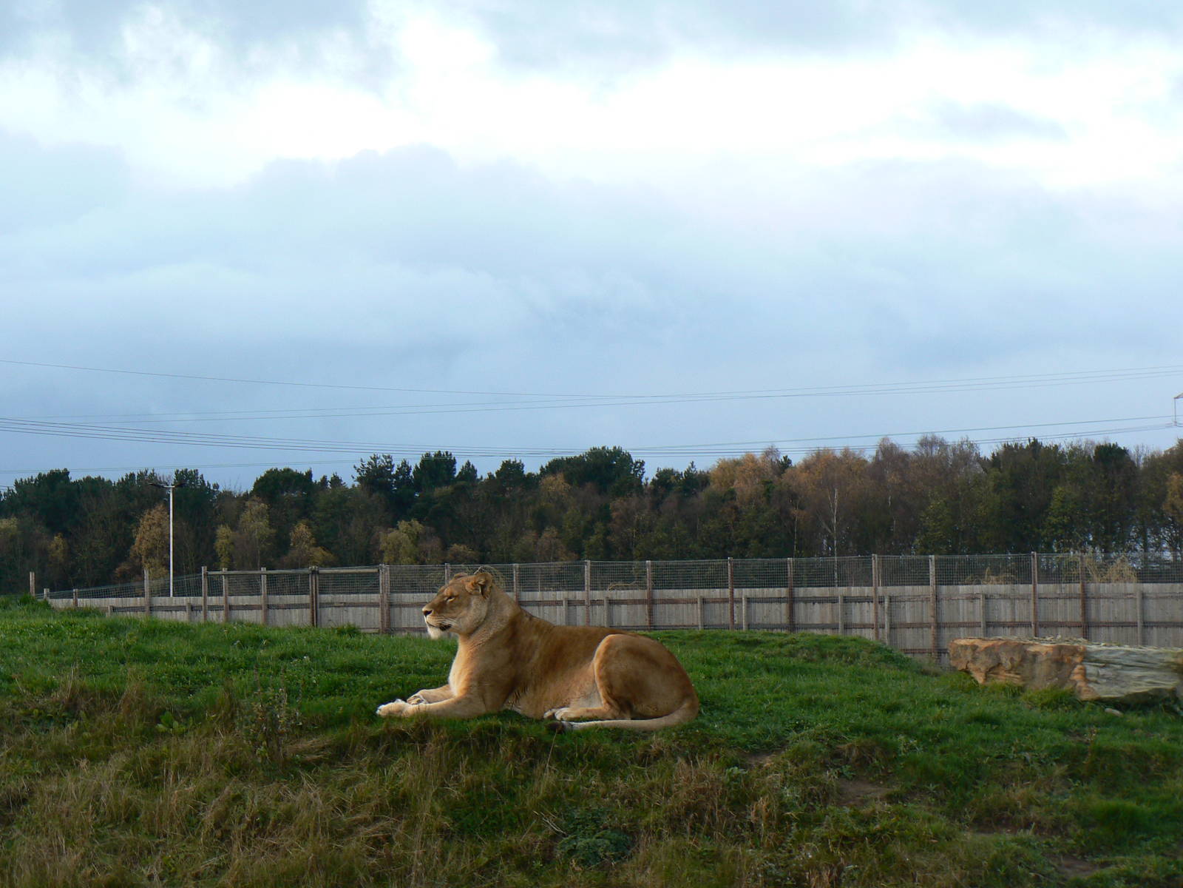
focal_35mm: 109
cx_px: 592
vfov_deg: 13.6
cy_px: 444
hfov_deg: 18.0
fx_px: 3725
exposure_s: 1/50
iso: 80
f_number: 4
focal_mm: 18.2
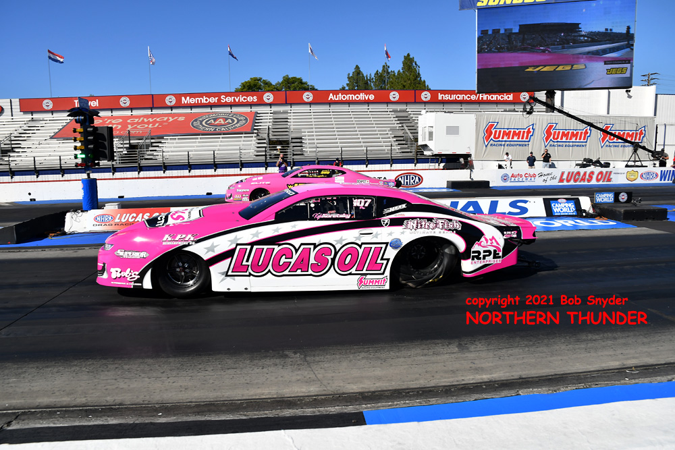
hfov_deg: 73.7
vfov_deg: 53.1
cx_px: 338
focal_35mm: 24
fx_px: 450
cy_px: 225
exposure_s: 1/1600
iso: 160
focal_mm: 16
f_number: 5.6
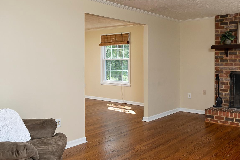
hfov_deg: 52.2
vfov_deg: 37.7
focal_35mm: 35
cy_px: 60
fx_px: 233
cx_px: 181
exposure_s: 1/125
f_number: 9
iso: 500
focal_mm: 19.5
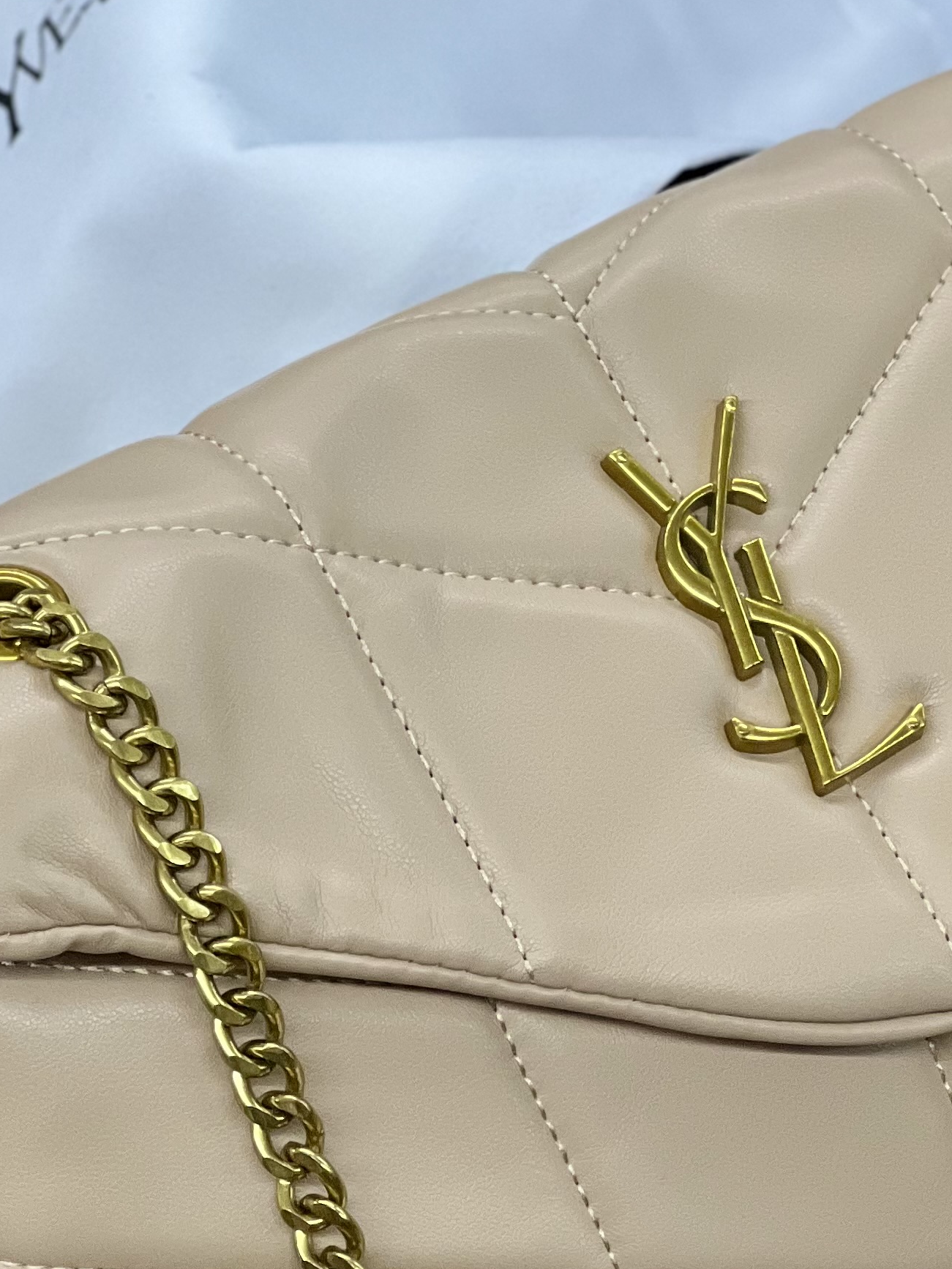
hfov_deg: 8.3
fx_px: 6562
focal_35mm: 179
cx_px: 795
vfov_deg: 11.0
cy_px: 845
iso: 160
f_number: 2.8
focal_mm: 9
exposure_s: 1/100
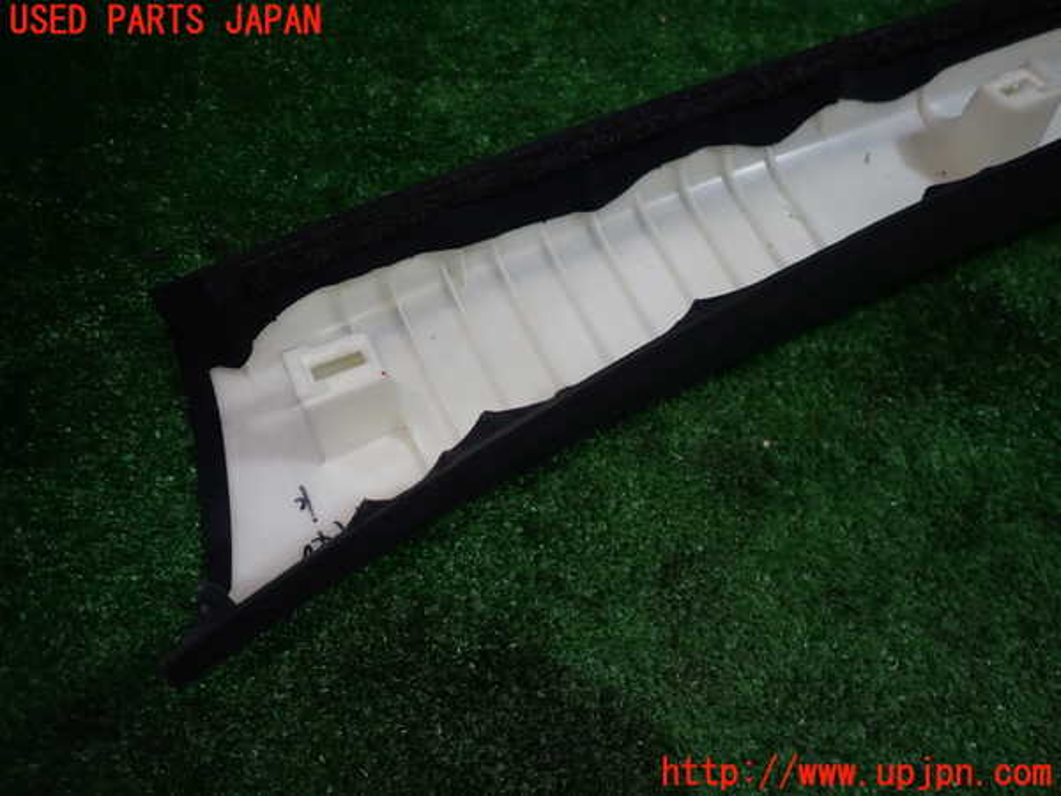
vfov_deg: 54.9
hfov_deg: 69.4
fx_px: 766
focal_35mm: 25
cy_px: 398
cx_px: 530
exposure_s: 1/60
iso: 100
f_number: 2
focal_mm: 4.5
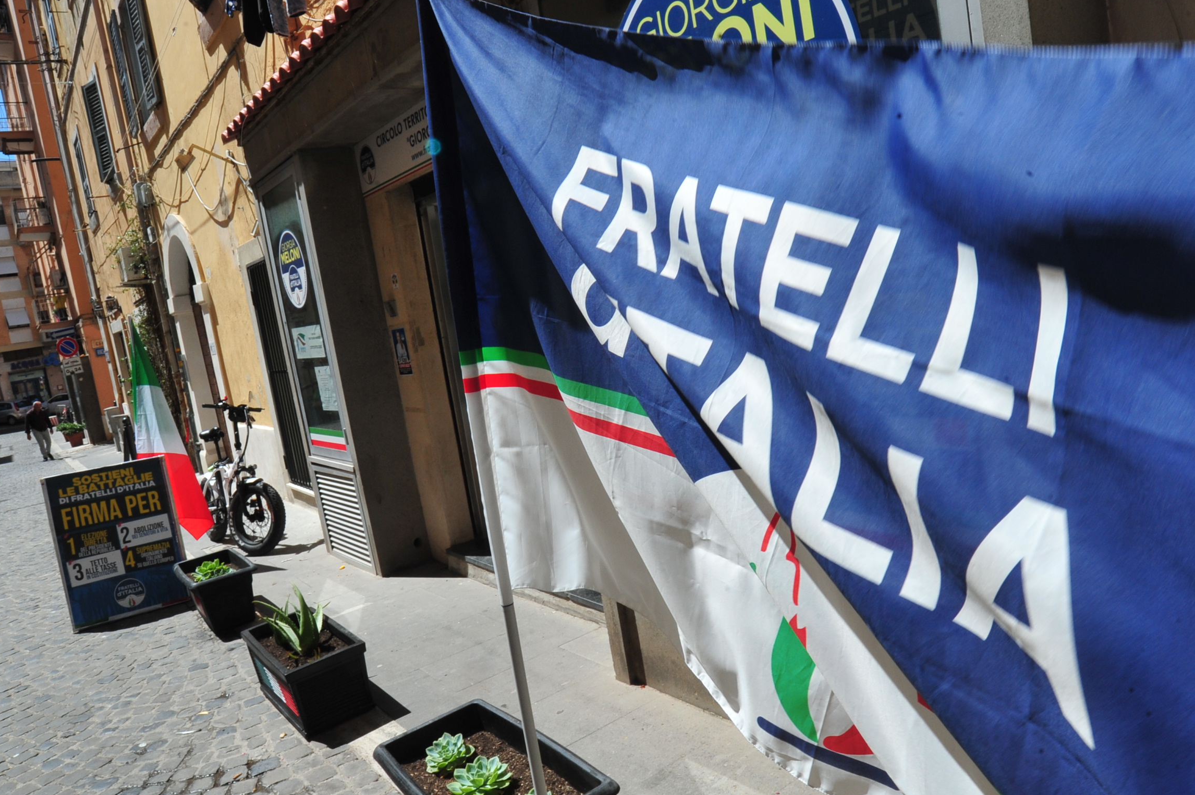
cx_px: 607
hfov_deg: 71.5
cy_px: 380
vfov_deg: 51.2
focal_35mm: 25
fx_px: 829
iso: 640
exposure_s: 1/200
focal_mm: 18
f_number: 22
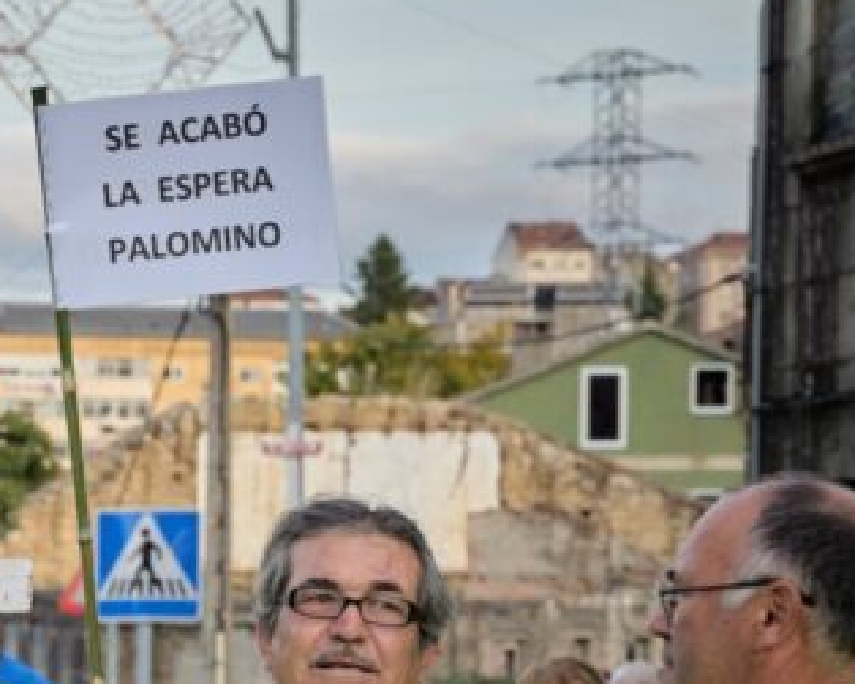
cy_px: 621
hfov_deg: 11.1
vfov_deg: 8.9
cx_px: 11
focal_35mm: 172
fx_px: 4351
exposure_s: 1/200
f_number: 6.3
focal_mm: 75
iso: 400
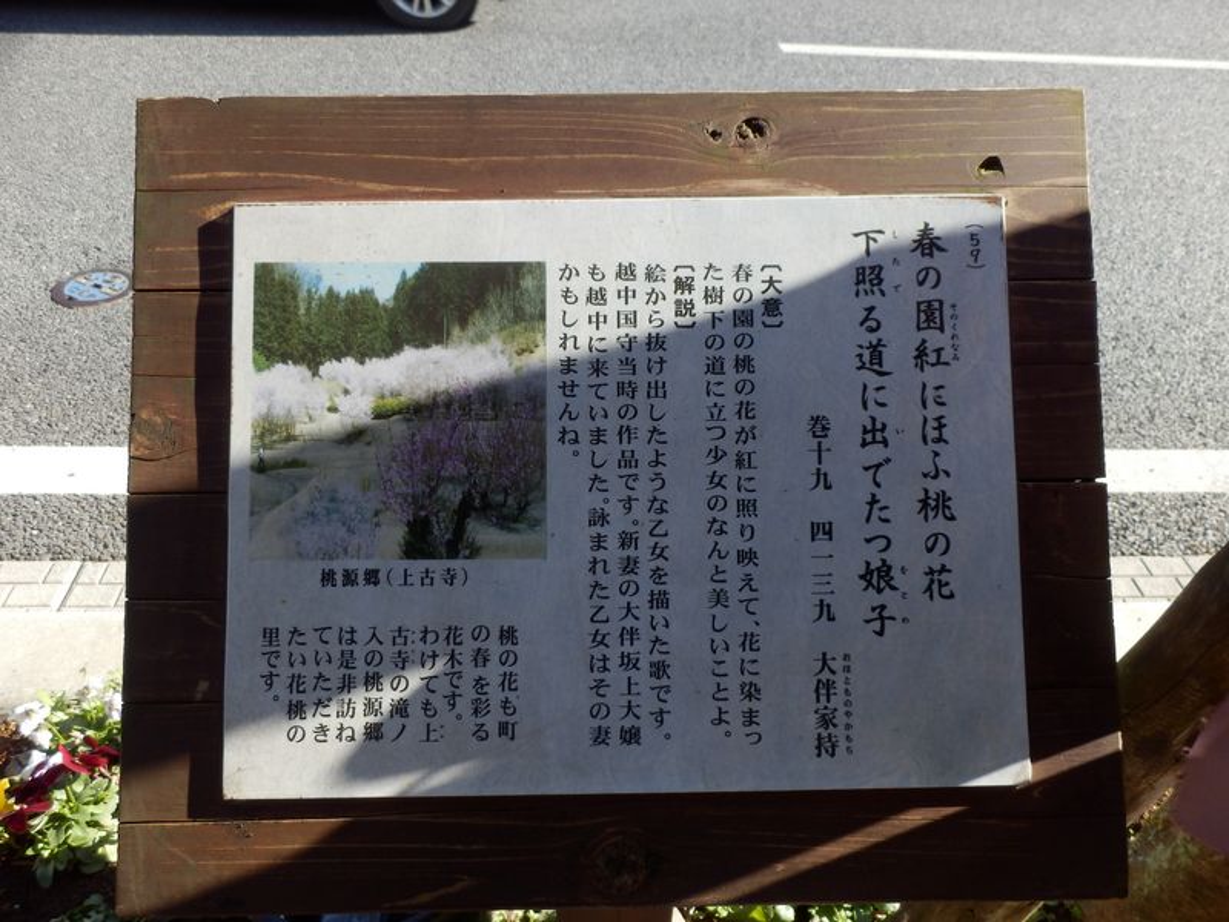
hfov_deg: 71.6
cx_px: 614
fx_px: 852
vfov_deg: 56.8
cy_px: 461
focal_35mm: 24
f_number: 3
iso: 80
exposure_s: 1/320
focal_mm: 4.2
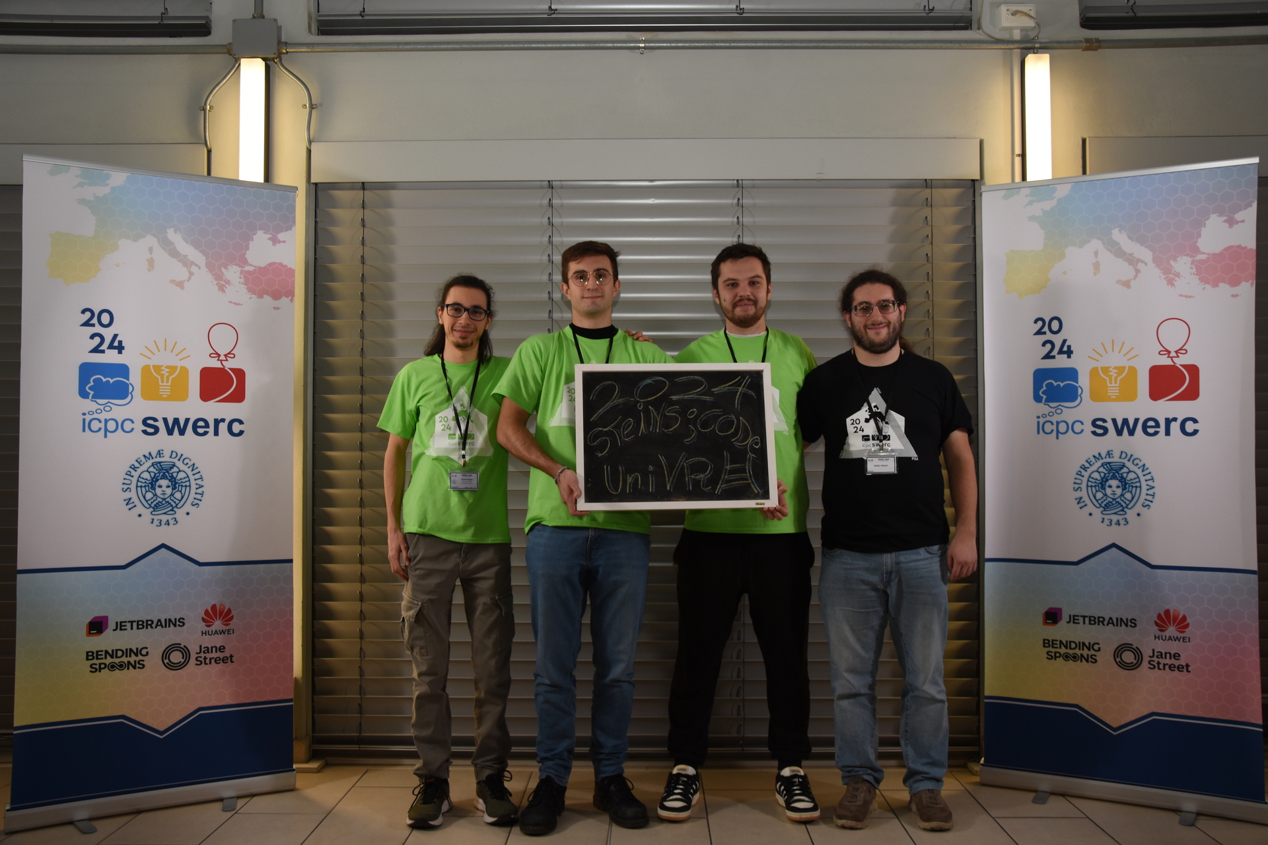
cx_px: 634
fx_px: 1162
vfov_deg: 40.0
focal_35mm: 33
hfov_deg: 57.2
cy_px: 422
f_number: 5
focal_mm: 22
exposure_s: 1/80
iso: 400
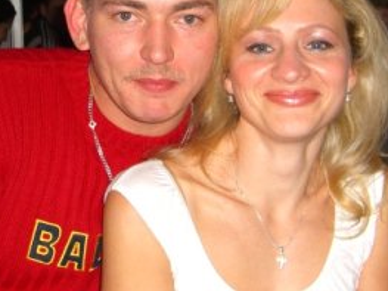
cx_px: 125
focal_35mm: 105
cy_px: 81
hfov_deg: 18.7
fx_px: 1176
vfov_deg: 14.0
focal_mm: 9.5
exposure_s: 1/60
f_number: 3.1
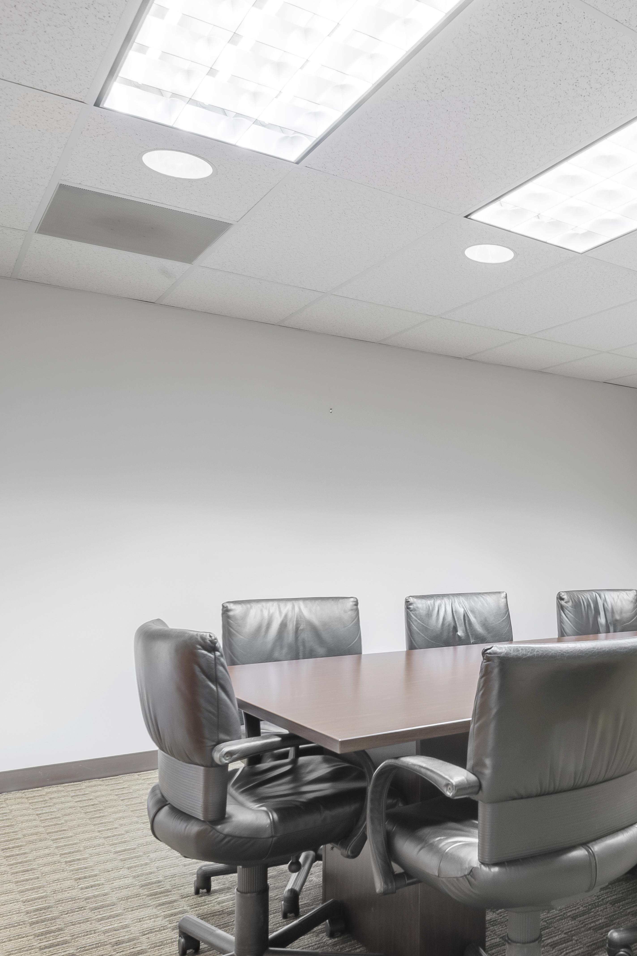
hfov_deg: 39.3
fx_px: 823
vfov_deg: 60.1
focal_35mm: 31
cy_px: 542
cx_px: 571
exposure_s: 1/15
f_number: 11
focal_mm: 18
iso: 200
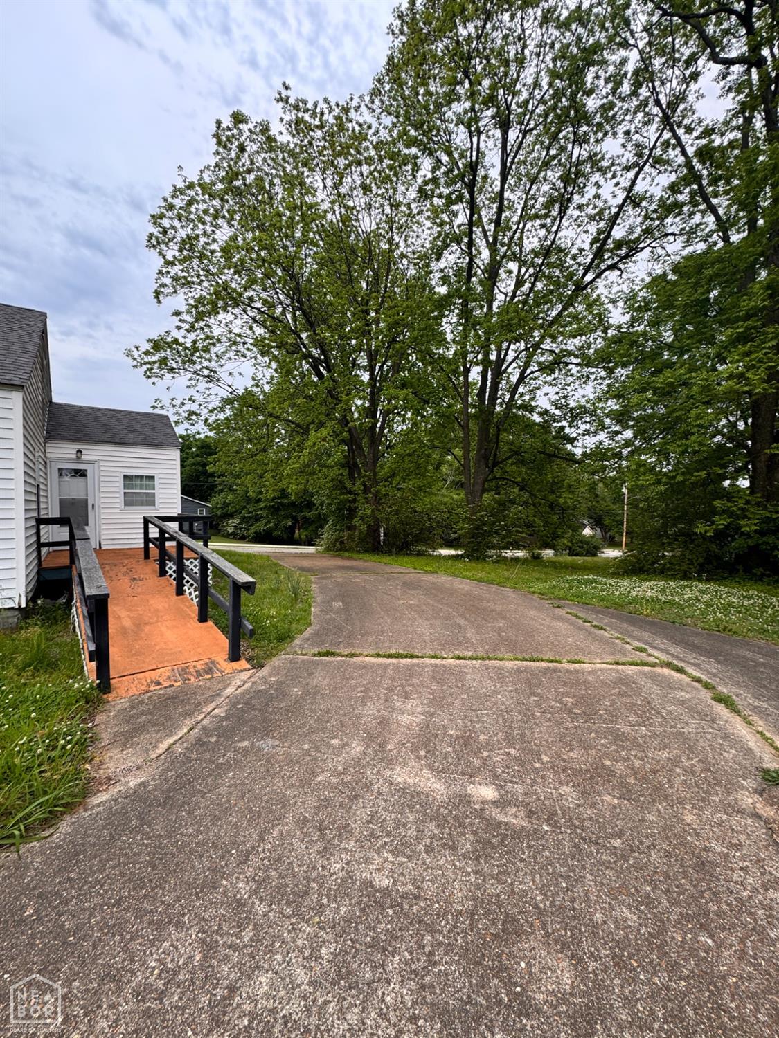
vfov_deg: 102.1
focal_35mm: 14
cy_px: 519
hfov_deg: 85.7
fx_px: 420
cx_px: 390
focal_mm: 2.22
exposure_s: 1/112
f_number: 2.2
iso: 40
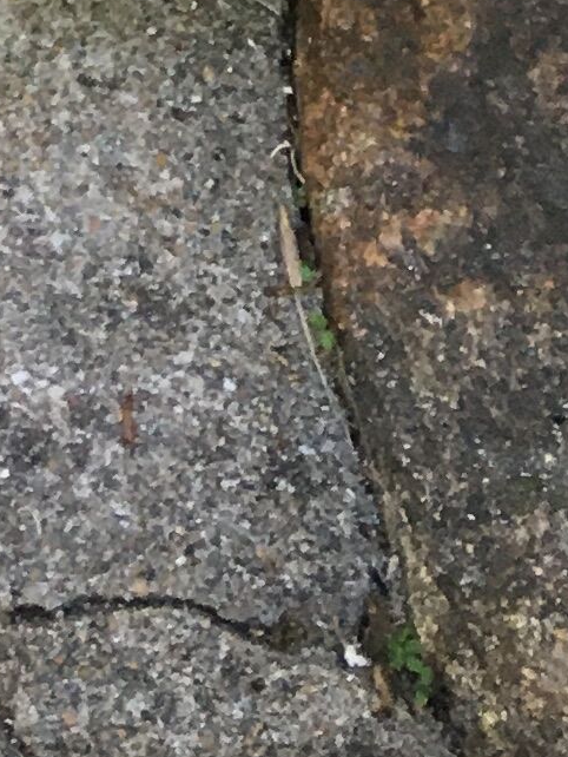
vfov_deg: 8.8
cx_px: -758
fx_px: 3979
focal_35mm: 182
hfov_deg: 7.6
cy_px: -1565
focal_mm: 4.15
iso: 80
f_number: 2.2
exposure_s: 1/33
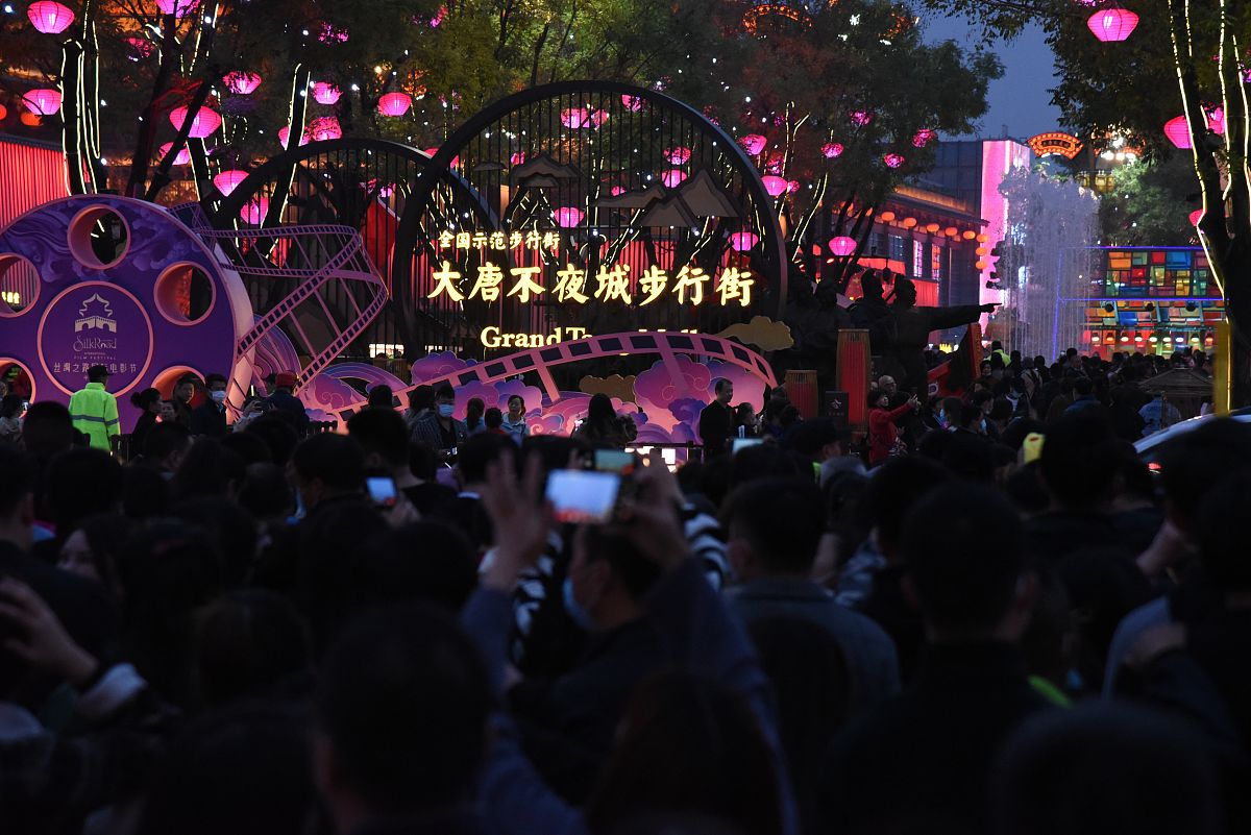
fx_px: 4171
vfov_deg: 11.4
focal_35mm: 120
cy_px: 418
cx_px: 626
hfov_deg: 17.1
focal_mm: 120
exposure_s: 1/250
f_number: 5.6
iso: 6400
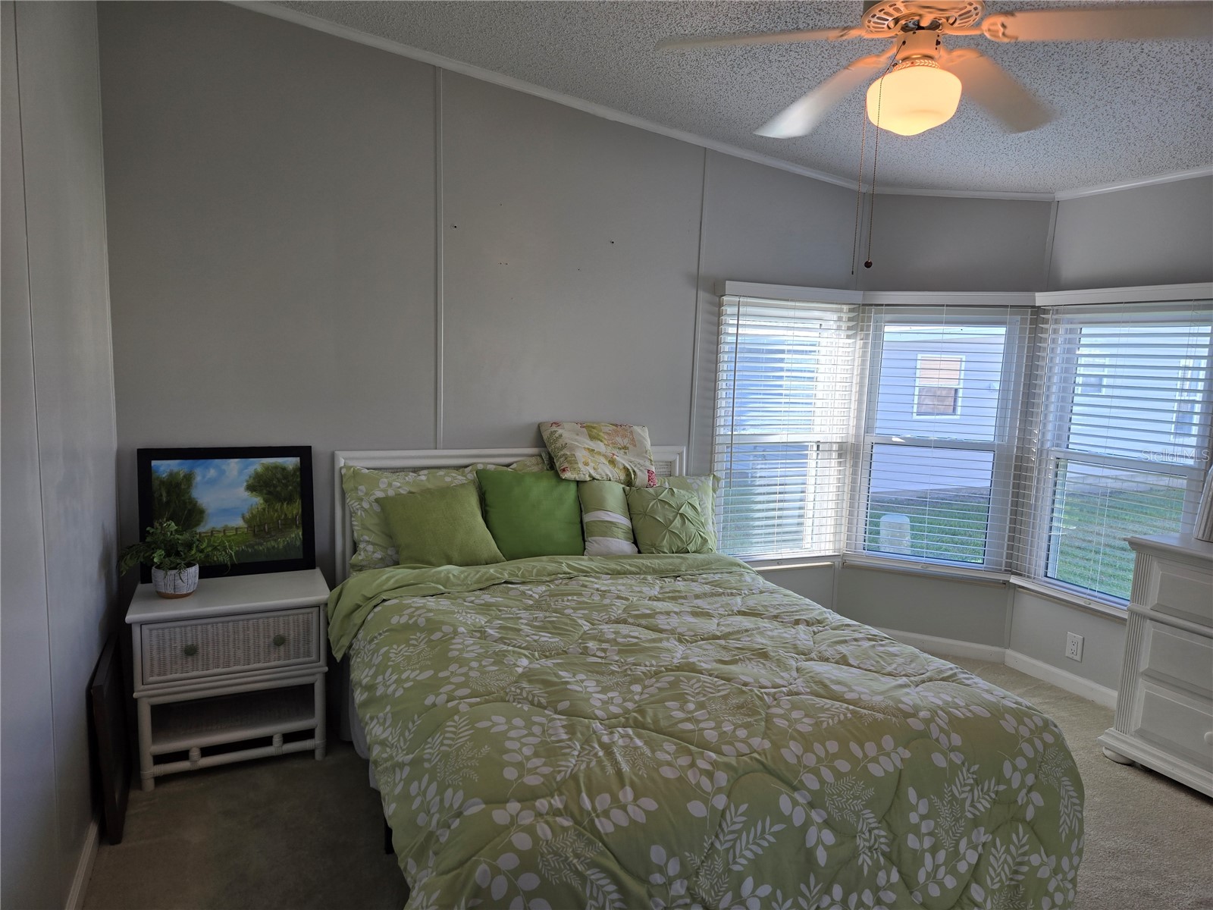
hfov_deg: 73.9
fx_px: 806
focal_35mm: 23
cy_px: 455
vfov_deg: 58.9
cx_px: 606
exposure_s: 1/120
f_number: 1.8
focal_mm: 5.4
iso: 25
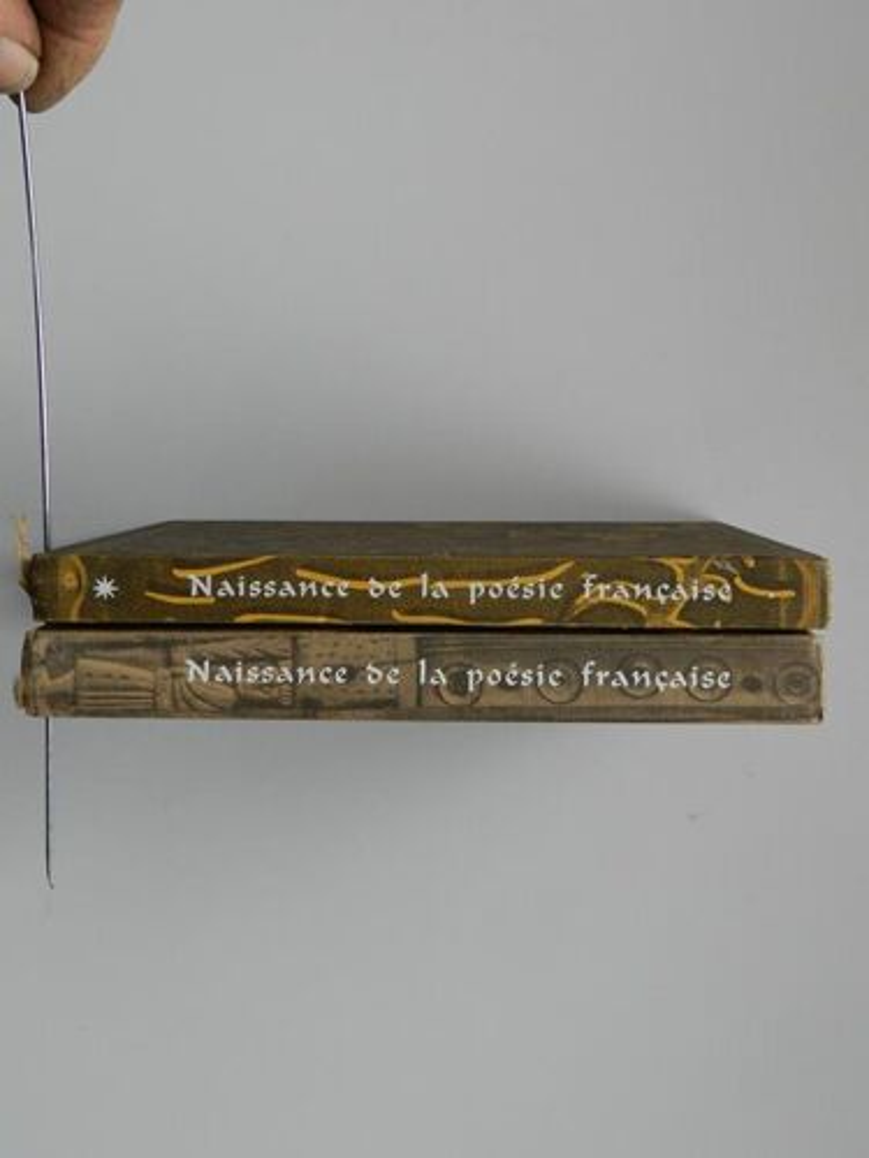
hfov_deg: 31.5
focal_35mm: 46
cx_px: 434
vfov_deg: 41.2
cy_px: 579
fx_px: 1540
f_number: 4.2
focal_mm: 8.1
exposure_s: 1/20
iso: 400
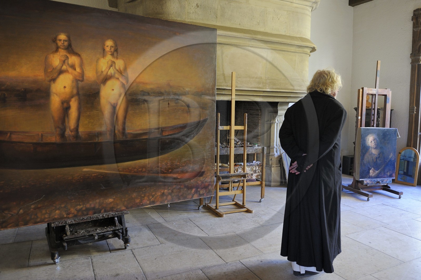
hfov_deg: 67.4
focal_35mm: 27
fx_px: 316
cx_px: 210
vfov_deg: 47.9
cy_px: 140
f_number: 3.2
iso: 1600
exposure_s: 1/100
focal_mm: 27
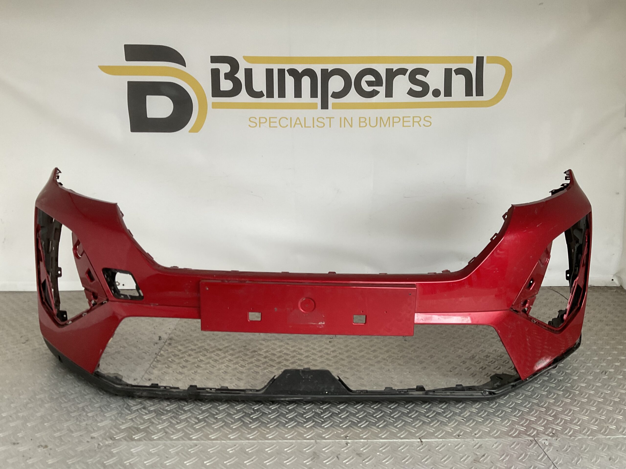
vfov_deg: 48.2
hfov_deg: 61.7
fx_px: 524
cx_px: 313
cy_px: 234
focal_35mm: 29
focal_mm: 3
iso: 50
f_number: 1.8
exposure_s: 1/60
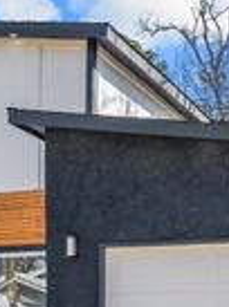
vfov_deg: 19.2
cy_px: 225
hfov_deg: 14.4
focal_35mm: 102
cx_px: 45
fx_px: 904
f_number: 9
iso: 800
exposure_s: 1/800
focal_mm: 29
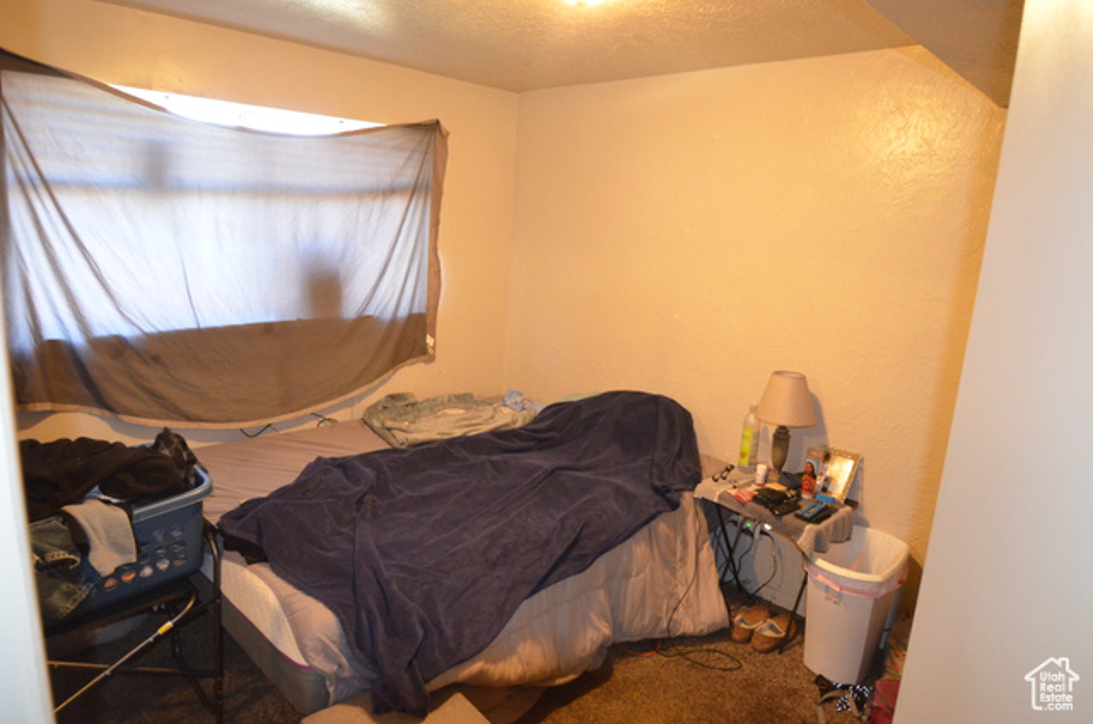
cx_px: 546
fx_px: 682
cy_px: 362
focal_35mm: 22
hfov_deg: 77.4
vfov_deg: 55.9
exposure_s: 1/60
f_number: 4
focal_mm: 15
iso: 2800
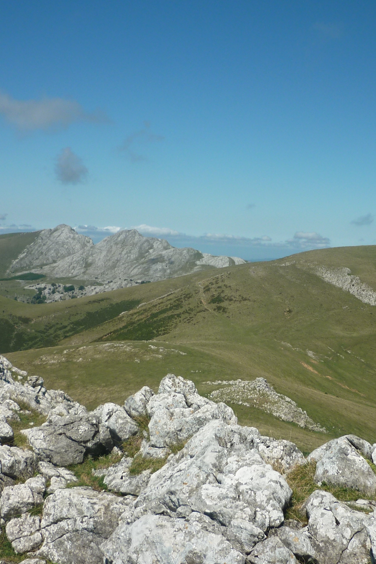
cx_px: 255
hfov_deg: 25.8
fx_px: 815
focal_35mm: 52
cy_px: 286
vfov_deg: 38.2
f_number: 8
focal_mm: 5.5
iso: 80
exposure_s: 1/320
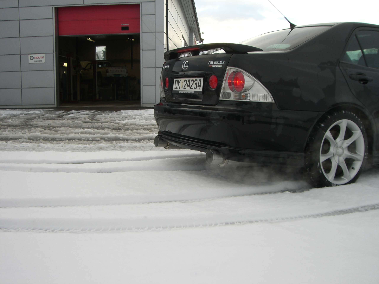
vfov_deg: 37.7
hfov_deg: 49.0
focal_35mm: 38
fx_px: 416
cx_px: 190
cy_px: 142
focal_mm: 6.2
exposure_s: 1/160
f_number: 4.3
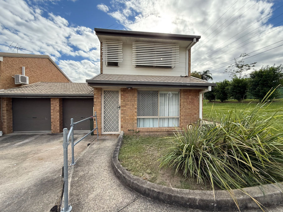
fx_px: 114
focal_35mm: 14
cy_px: 106
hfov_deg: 102.1
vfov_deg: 85.7
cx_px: 142
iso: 64
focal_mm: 2.22
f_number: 2.2
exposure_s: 1/955
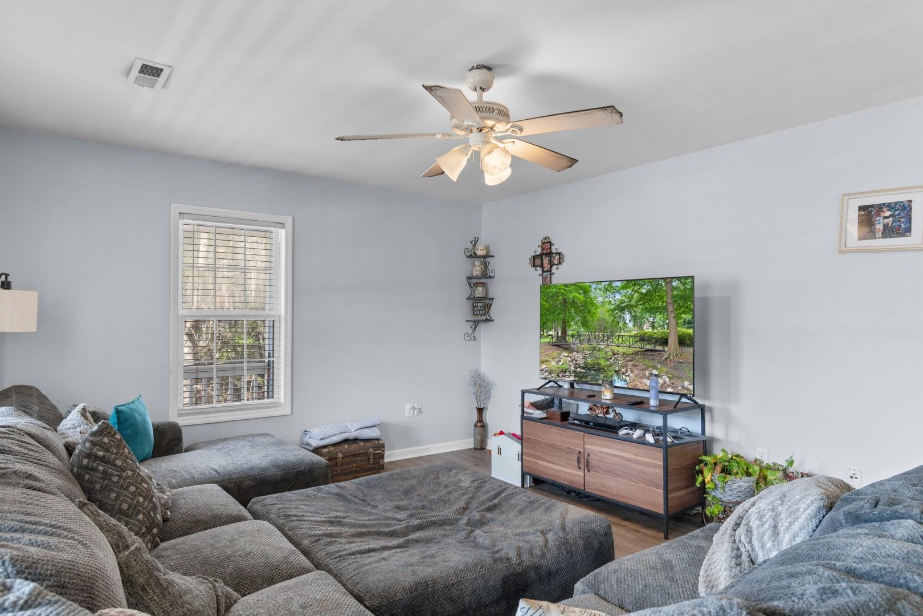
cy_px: 308
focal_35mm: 21
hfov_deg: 81.2
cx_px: 462
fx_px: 538
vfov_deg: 59.5
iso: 100
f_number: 5
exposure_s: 3
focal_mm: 14
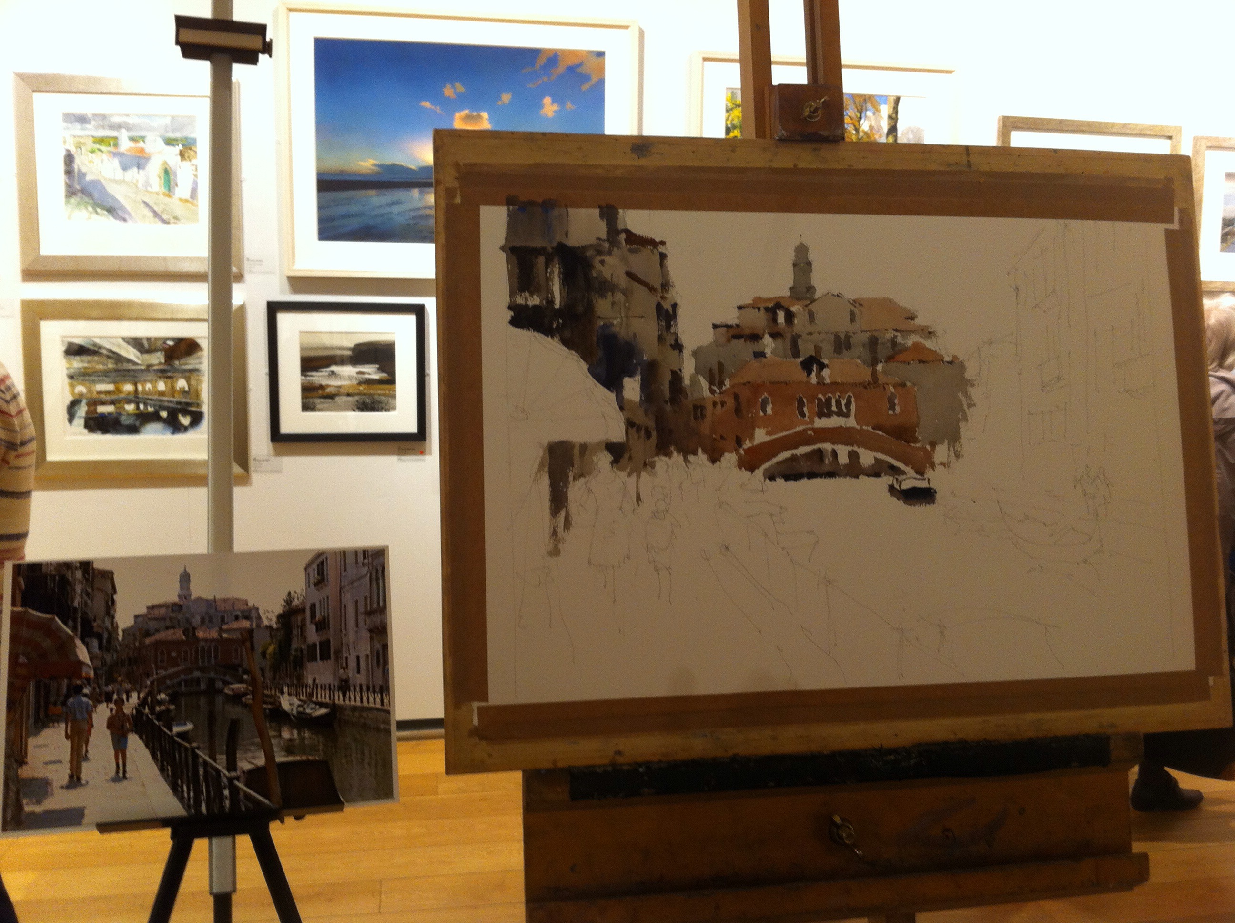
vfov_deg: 40.6
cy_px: 462
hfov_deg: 52.7
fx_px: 1247
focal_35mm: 35
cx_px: 618
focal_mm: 3.85
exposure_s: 1/15
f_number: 2.8
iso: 100
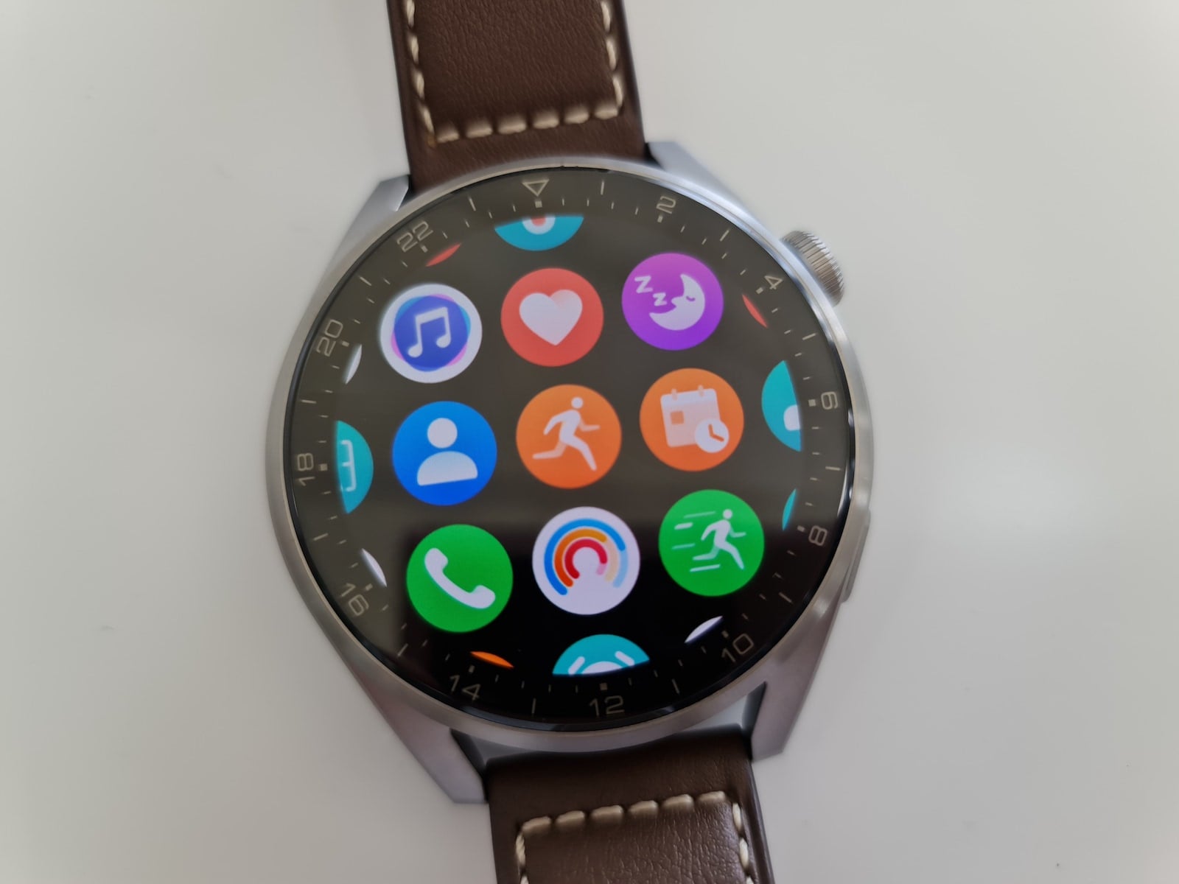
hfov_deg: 69.4
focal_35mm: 25
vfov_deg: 54.9
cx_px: 590
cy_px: 442
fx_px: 851
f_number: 1.8
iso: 80
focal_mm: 7
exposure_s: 1/100
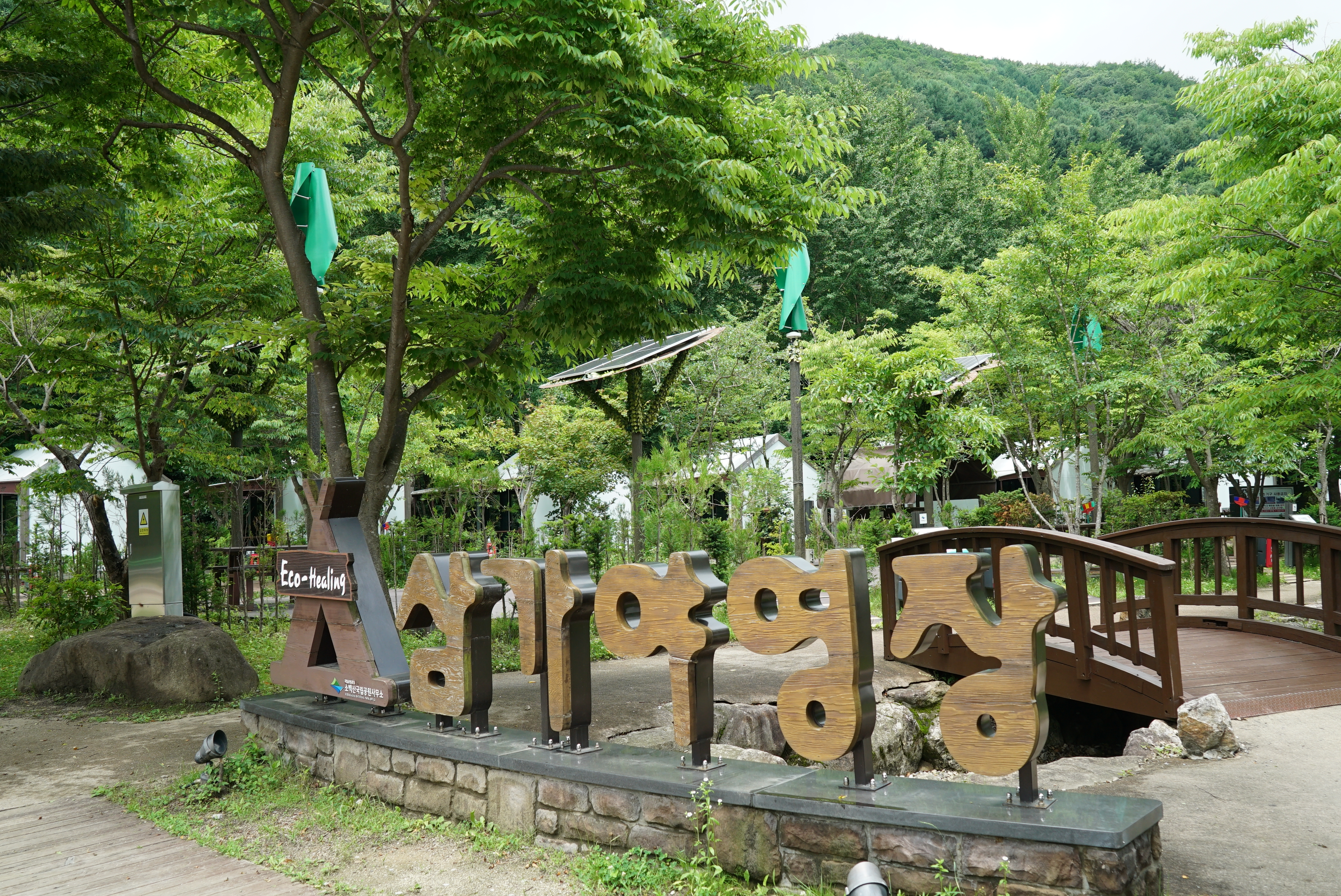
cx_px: 670
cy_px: 448
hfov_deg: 60.3
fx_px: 1155
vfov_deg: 42.4
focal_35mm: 31
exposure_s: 1/400
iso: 400
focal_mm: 31
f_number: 6.3
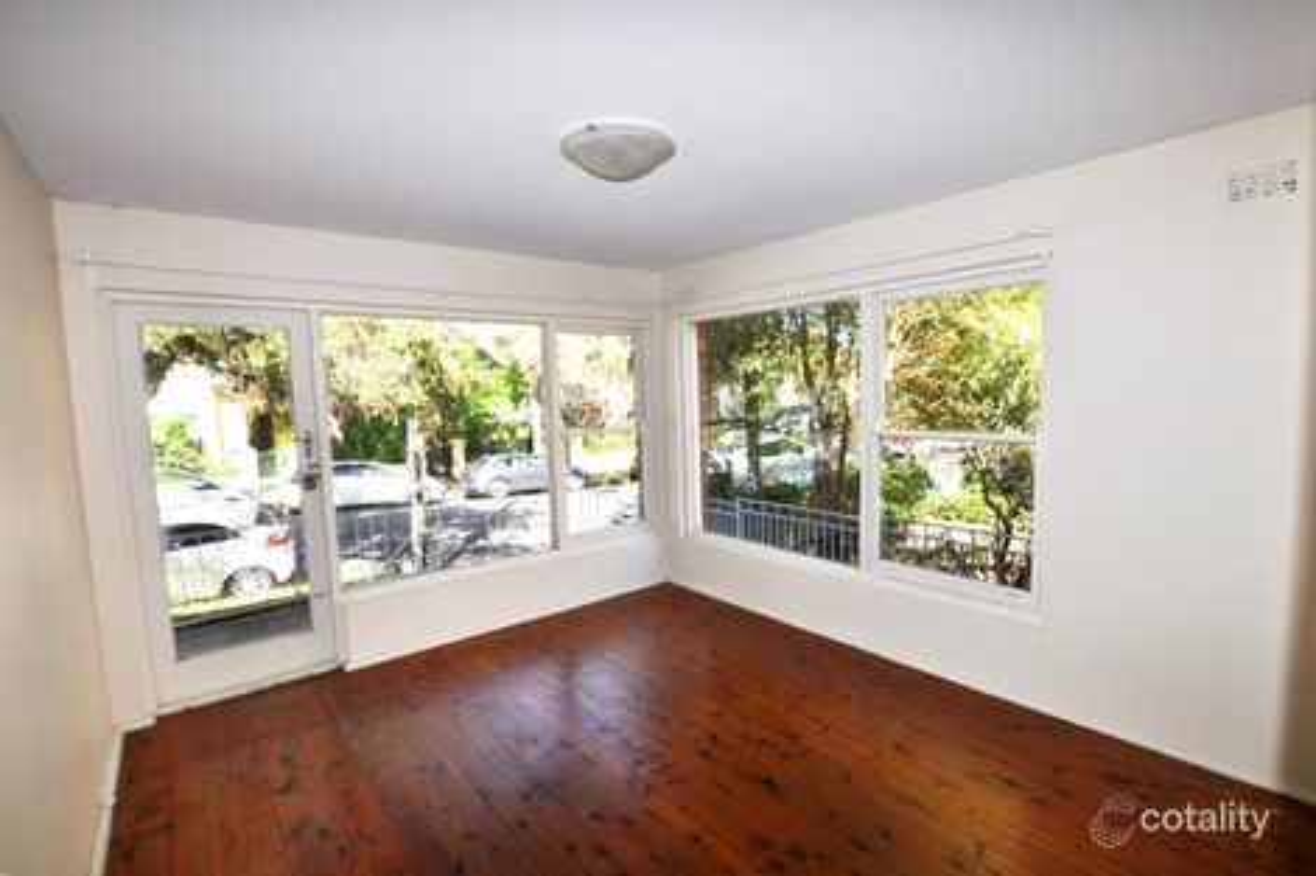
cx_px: 658
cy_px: 438
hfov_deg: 100.4
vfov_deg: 77.3
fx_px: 548
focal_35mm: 15
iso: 200
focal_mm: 10
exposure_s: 1/200
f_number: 6.3
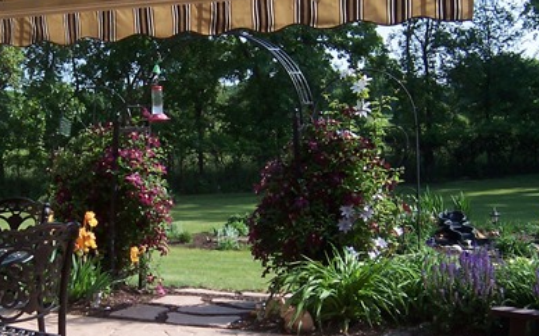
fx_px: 925
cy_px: 200
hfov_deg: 32.2
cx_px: 176
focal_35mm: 63
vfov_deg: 20.6
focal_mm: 5.6
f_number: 4
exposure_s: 1/500
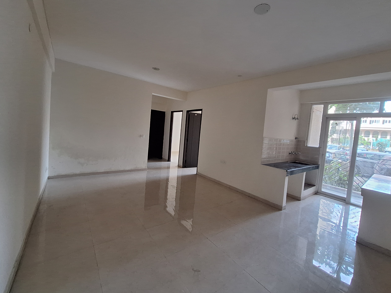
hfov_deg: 102.0
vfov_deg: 85.6
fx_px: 158
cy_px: 138
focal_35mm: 14
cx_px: 206
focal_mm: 1.74
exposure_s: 1/50
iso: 125
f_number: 2.2
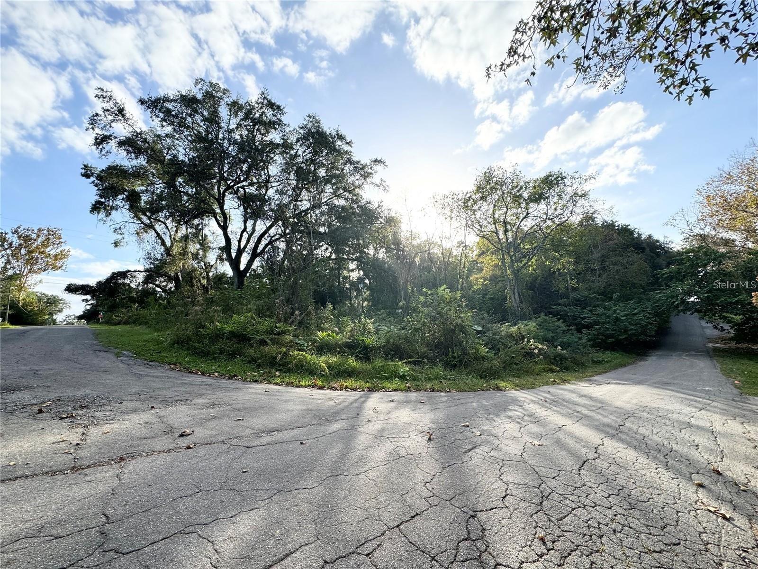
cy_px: 284
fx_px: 307
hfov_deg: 102.1
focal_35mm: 14
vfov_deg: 85.7
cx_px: 379
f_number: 2.2
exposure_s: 1/707
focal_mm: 2.22
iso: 50
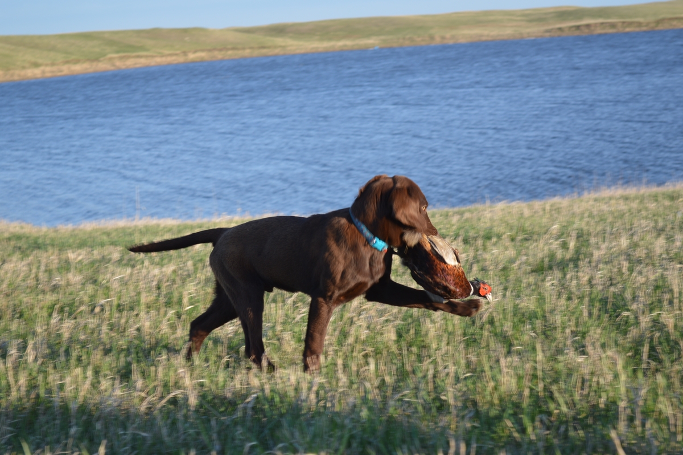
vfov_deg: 16.5
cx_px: 342
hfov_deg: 24.6
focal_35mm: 82
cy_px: 228
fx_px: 1564
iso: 100
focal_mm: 55
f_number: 5.6
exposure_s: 1/125
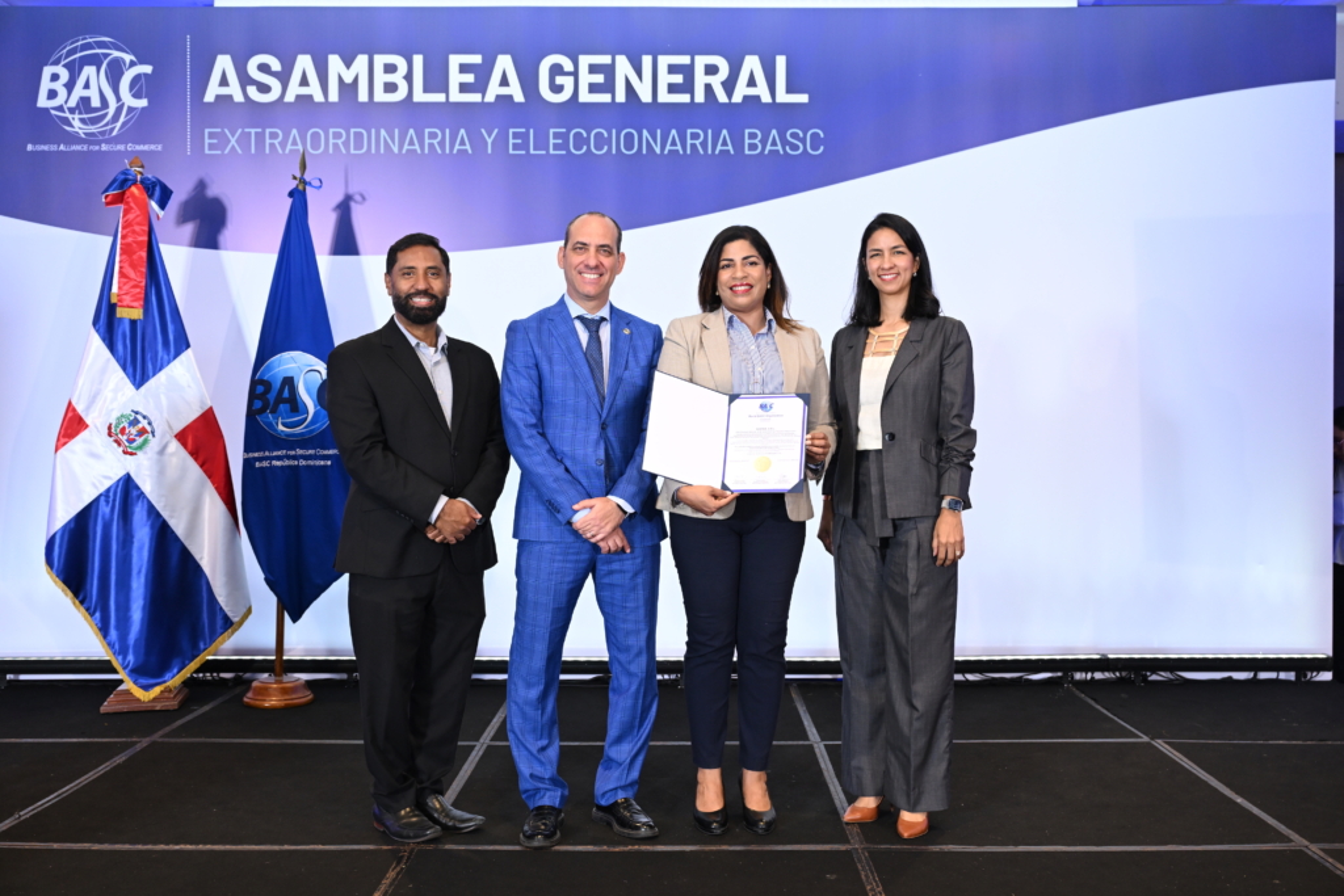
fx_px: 1307
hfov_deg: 54.4
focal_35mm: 35
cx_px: 672
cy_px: 448
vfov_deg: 37.9
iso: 1250
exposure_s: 1/100
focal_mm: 35
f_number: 4
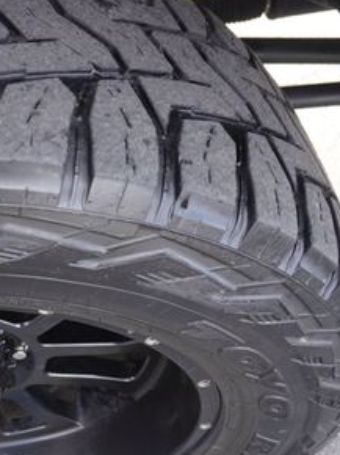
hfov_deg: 26.2
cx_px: -41
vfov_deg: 37.5
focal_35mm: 51
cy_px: 251
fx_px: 669
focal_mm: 16
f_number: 4
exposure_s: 1/60
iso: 160
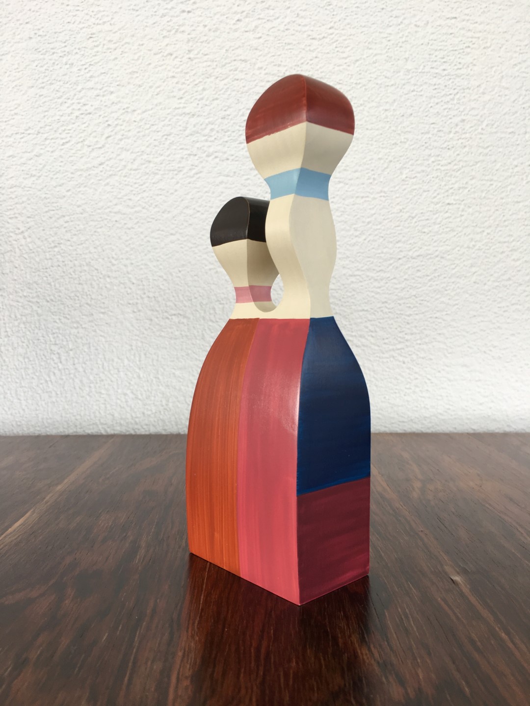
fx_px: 592
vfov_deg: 61.7
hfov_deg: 48.2
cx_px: 265
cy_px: 353
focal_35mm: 29
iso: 25
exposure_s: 1/50
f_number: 2.2
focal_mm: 4.15
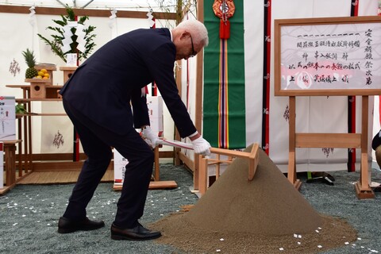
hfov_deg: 53.1
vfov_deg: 36.9
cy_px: 127
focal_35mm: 36
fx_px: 381
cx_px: 190
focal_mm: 24
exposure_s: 1/20
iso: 100
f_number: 3.8
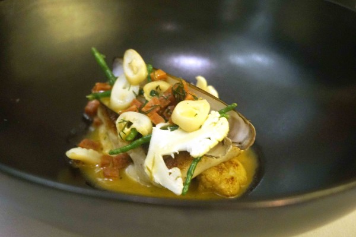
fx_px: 697
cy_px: 118
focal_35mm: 70
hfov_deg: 28.7
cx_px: 178
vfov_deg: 19.3
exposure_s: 1/1.6
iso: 3200
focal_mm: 47
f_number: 5.6
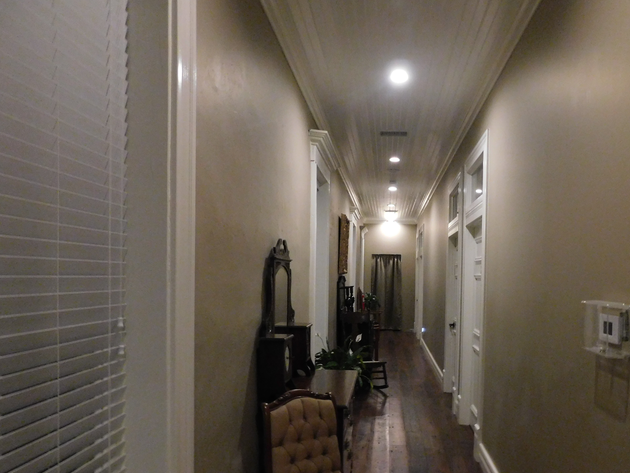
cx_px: 383
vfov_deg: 49.4
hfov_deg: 62.8
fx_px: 510
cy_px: 288
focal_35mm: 28
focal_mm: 4
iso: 800
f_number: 3
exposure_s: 1/13
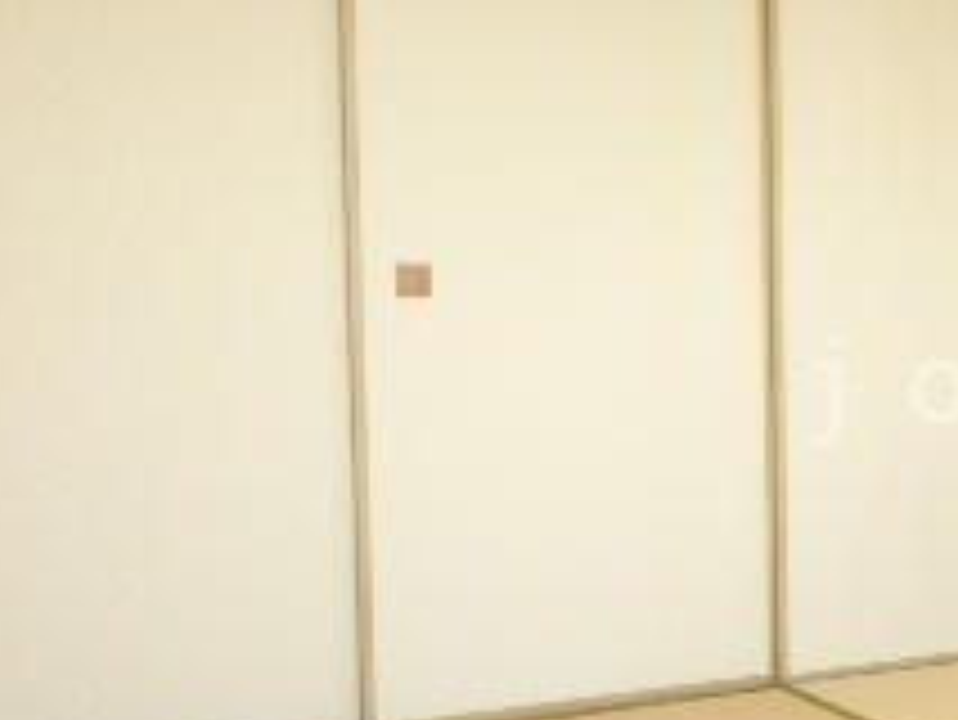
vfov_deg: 23.3
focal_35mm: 63
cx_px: 1115
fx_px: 1745
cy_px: 392
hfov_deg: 27.4
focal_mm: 3.7
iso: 200
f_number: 3.5
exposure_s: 1/50
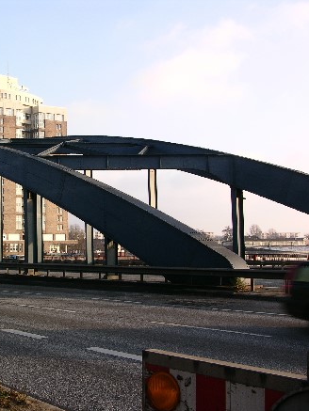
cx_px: 36
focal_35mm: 47
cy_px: 206
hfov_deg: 29.7
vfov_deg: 40.4
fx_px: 559
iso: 50
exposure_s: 1/79
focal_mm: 8.9
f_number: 6.3
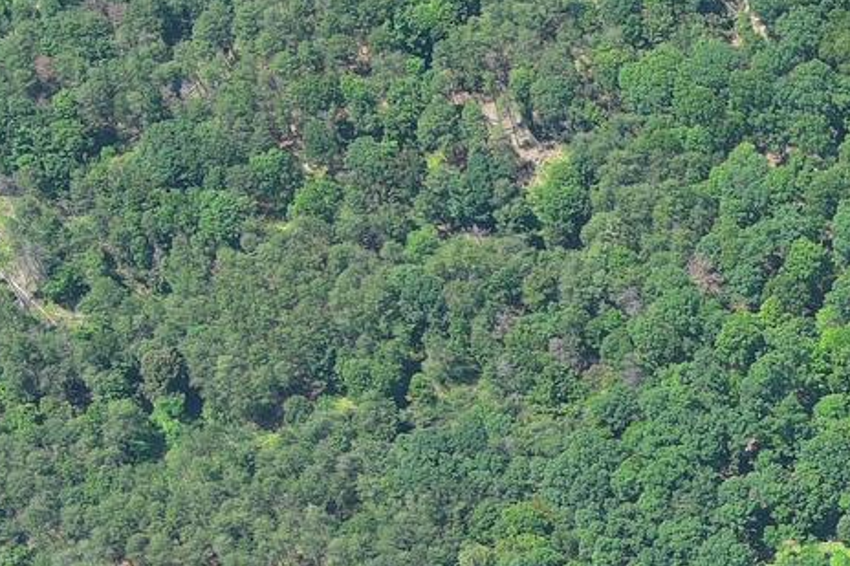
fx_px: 3021
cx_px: 1119
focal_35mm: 128
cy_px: 792
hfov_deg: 15.2
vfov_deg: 10.4
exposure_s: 1/480
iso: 100
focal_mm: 10.57
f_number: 2.8
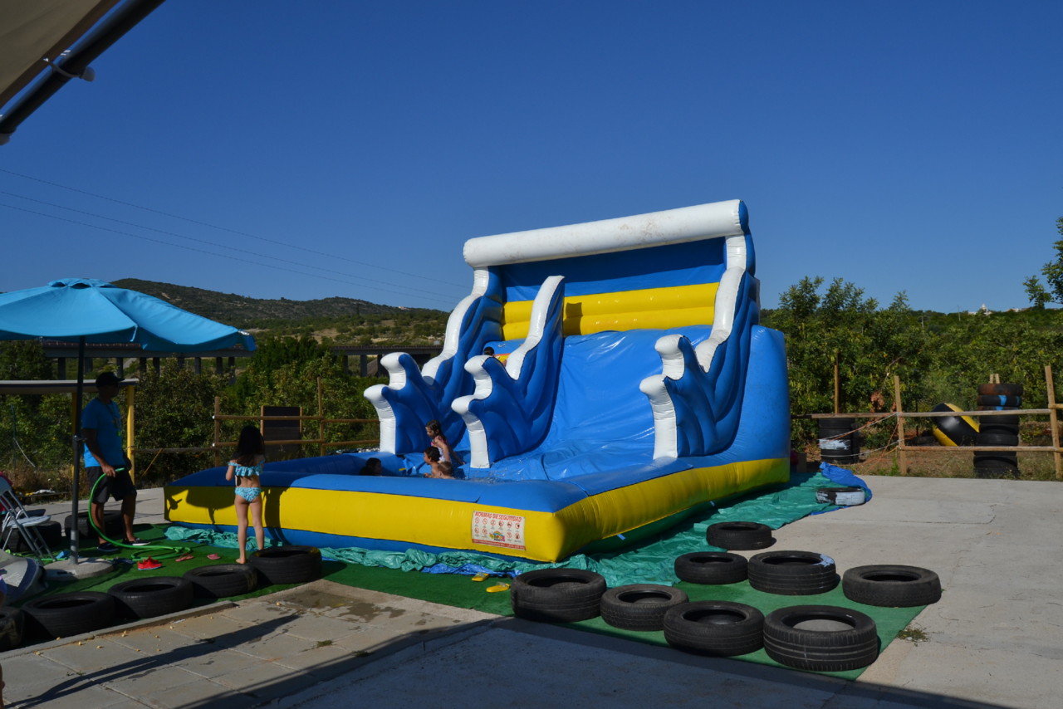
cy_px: 354
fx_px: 797
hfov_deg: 67.4
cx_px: 532
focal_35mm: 27
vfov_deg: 48.0
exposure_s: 1/400
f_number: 10
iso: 100
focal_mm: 18
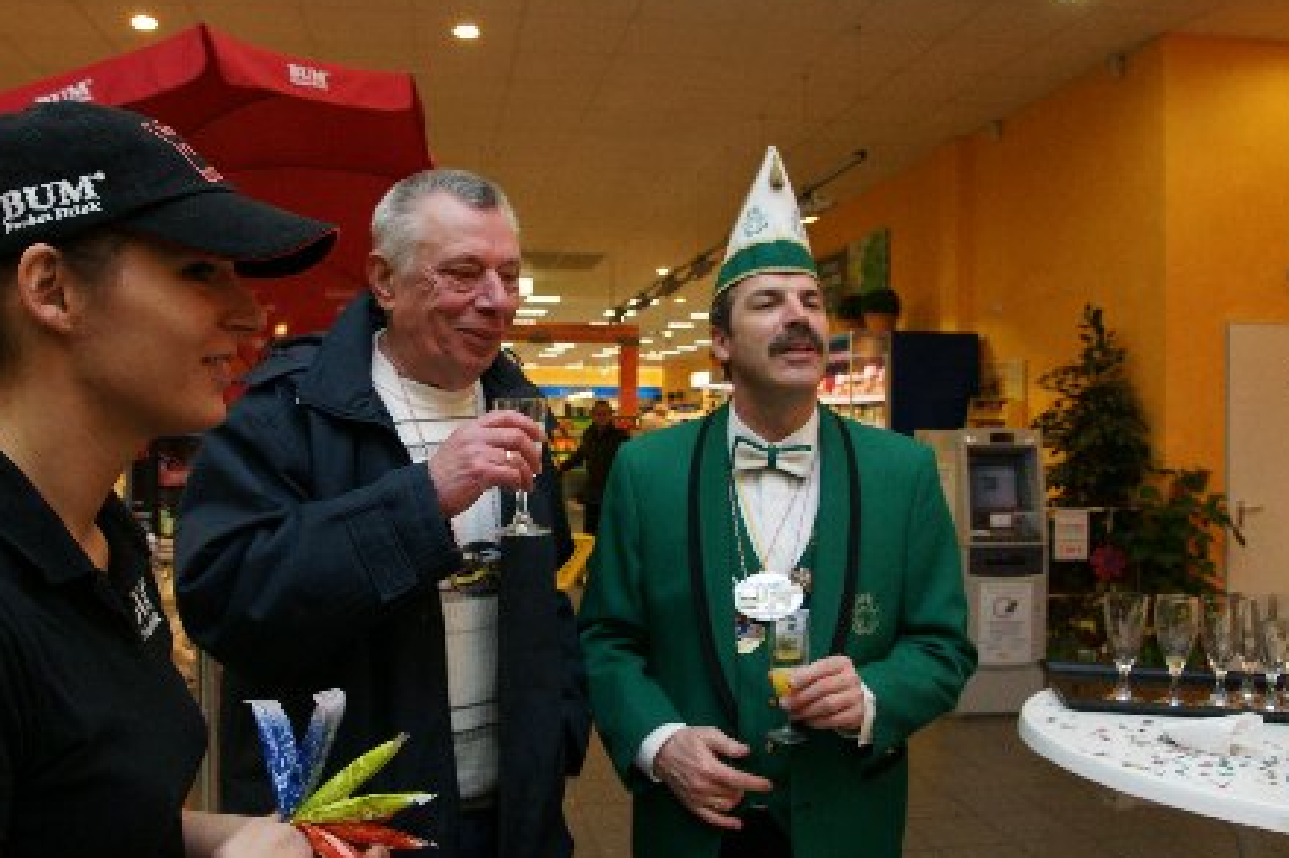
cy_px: 401
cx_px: 542
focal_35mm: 30
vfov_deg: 43.6
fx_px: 1074
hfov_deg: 61.6
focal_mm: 16
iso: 800
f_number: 5.6
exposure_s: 1/60
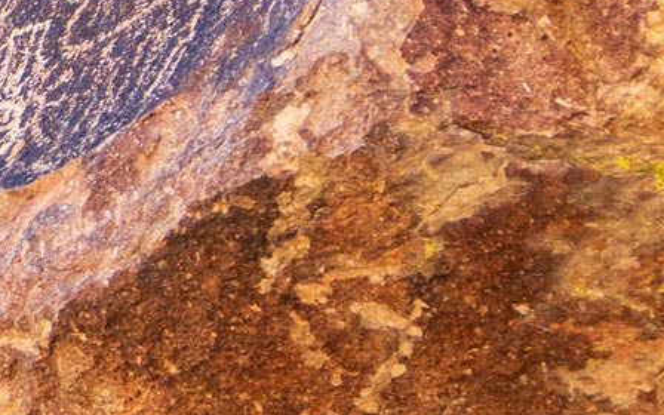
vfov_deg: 2.3
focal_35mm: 563
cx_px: -557
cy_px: -200
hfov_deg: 3.7
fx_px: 10188
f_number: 5.6
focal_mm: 86
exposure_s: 1/125
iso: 200
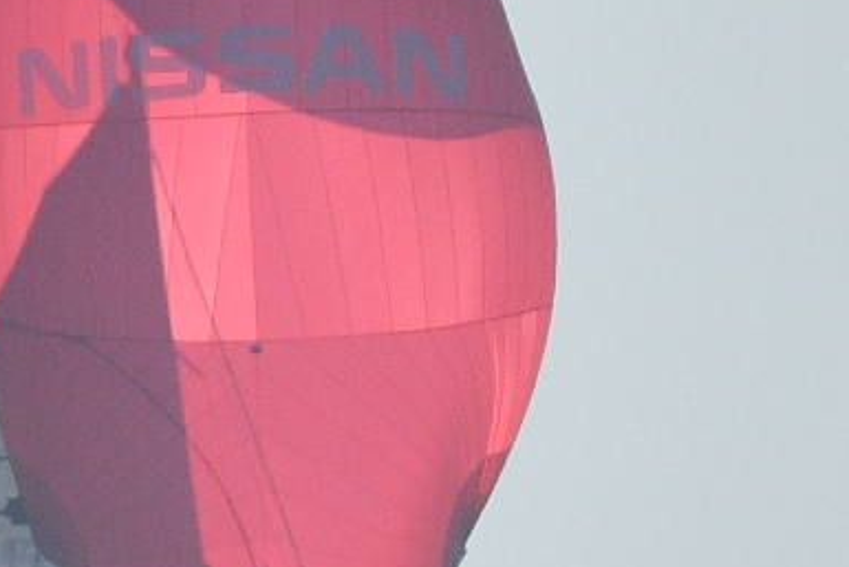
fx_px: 107504
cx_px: 1985
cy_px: -706
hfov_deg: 0.5
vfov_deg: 0.3
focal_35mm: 4557
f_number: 5.6
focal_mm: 420
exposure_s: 1/8000
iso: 250
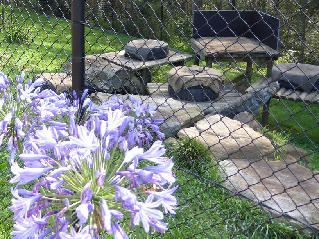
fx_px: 452
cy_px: 36
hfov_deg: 36.8
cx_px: 42
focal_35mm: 49
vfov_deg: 28.8
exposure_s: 1/100
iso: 100
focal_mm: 4.3
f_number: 3.3
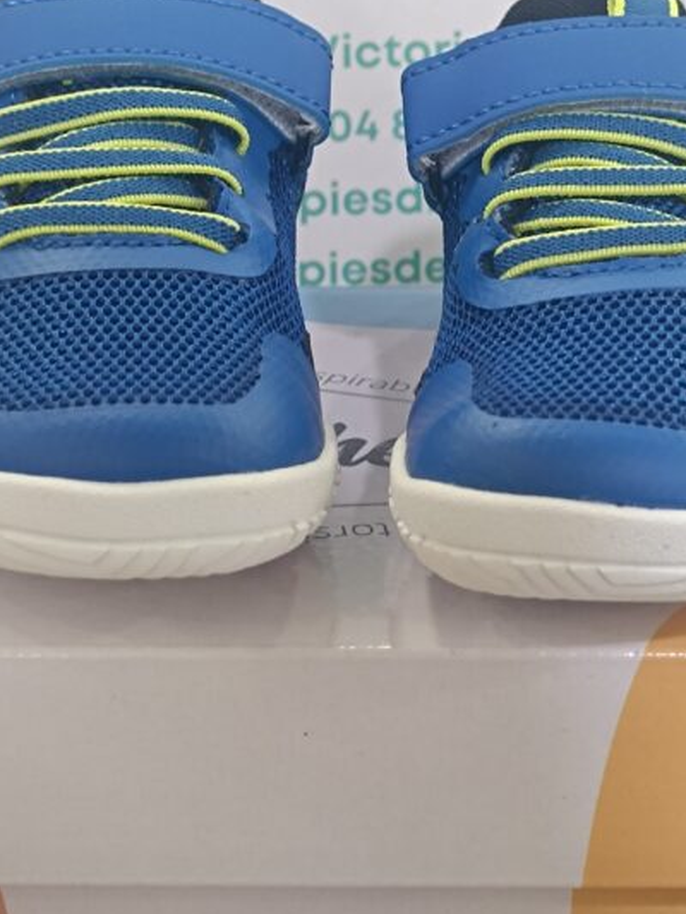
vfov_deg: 43.2
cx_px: 367
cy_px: 213
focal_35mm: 42
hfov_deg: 34.3
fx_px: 1109
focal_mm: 5.59
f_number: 1.88
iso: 387
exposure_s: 1/50.1
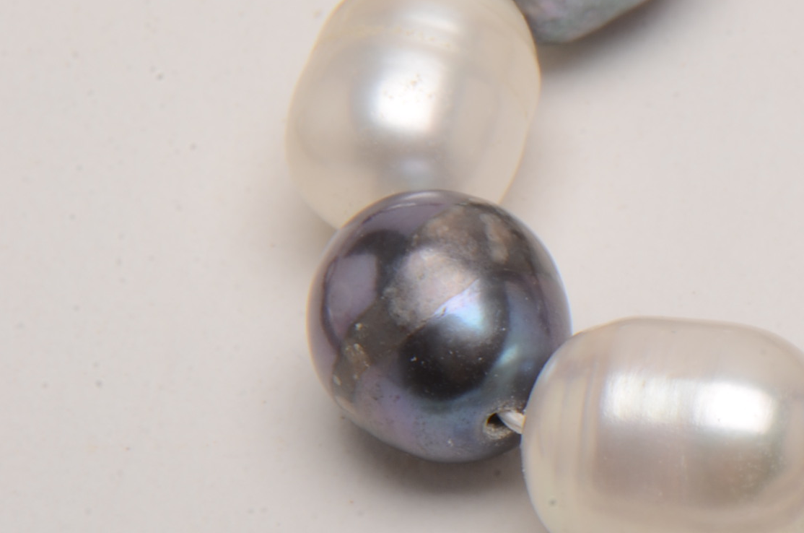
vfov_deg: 4.9
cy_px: 227
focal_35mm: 282
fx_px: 6288
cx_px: 885
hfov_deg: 7.3
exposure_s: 1/160
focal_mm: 85
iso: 100
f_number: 29
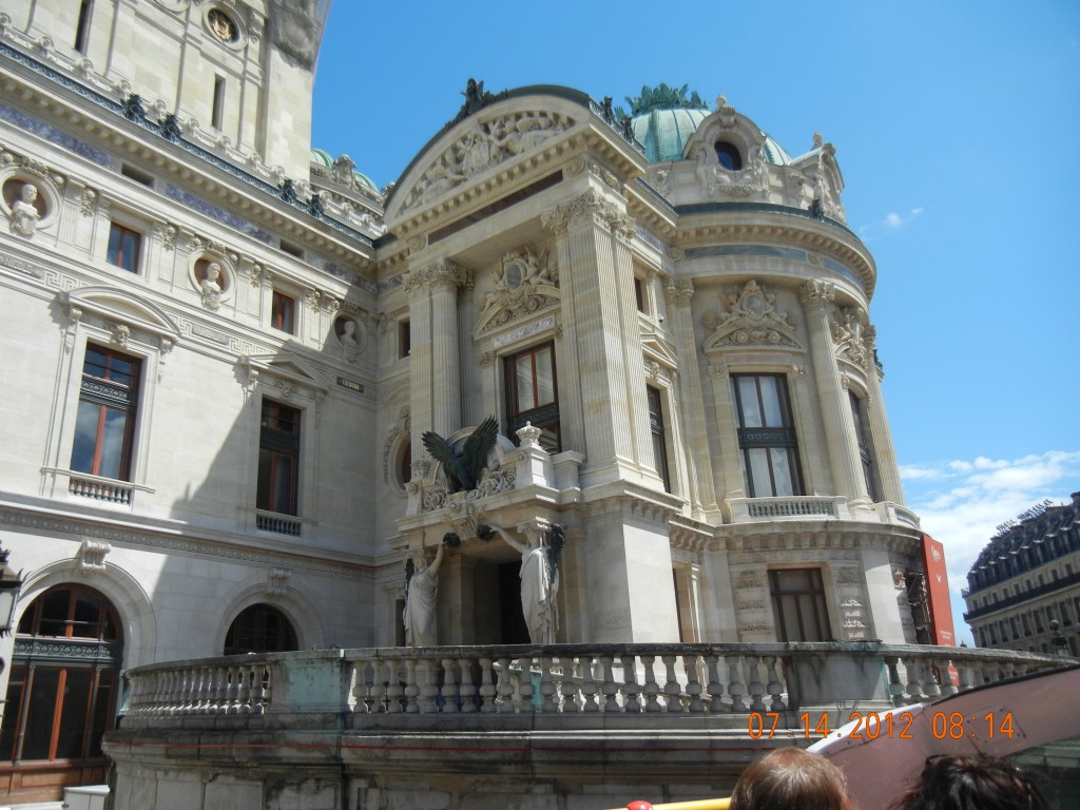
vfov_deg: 46.8
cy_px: 405
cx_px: 540
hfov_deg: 60.0
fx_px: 936
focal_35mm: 30
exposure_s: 1/357
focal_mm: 5.4
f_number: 7
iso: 160
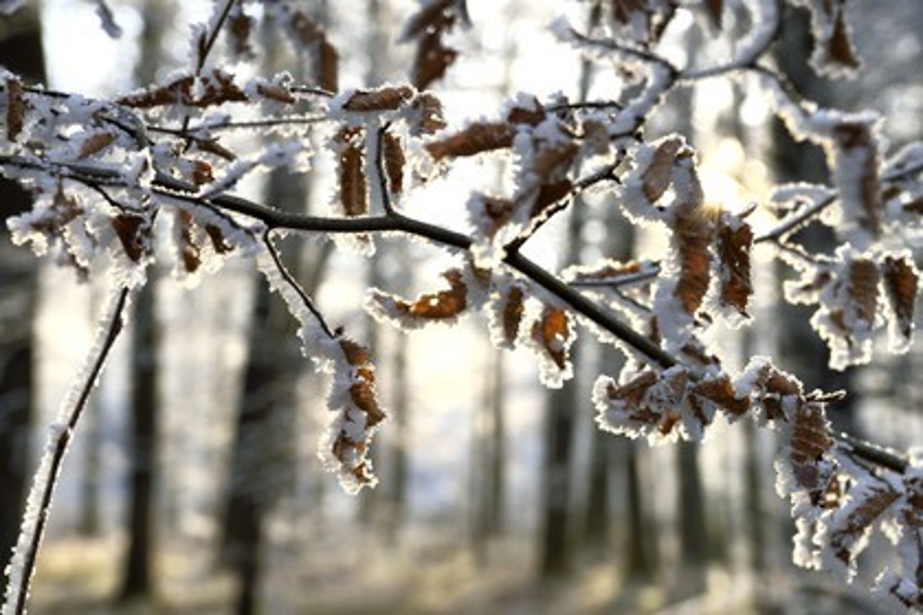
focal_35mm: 70
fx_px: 1795
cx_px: 462
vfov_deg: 19.5
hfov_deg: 28.8
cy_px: 308
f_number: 11
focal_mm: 70
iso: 200
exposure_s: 1/100
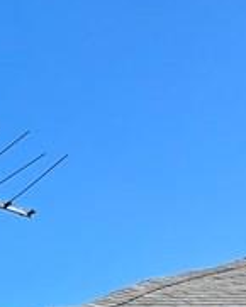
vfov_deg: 9.2
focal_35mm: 198
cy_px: 589
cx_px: -651
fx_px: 1800
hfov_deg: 6.6
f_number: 1.7
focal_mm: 6.3
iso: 12
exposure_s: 1/654
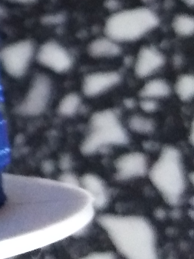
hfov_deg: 8.2
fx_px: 1173
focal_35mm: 157
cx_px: -369
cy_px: -69
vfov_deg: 12.2
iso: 778
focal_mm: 3.46
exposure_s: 1/20
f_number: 2.2
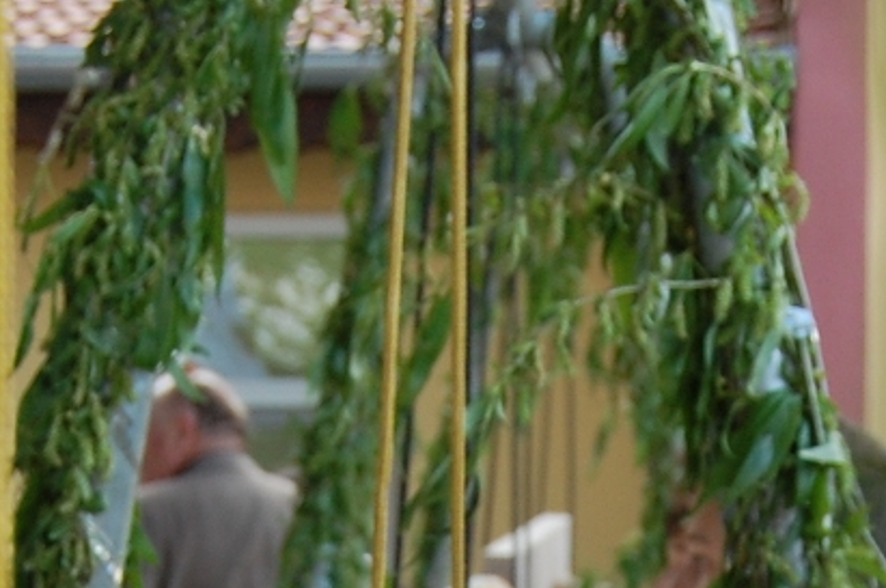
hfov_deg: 13.5
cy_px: 1004
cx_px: 595
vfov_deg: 8.7
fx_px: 3736
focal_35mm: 152
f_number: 5
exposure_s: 1/100
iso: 400
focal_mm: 26
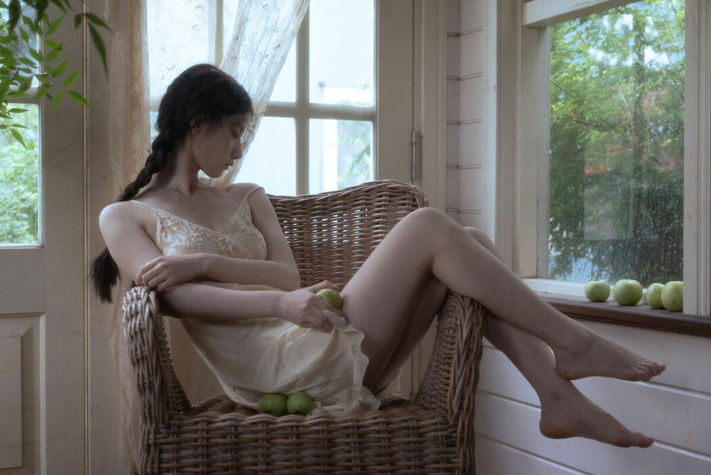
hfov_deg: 39.6
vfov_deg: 27.0
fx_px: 988
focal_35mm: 50
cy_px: 238
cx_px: 356
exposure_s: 1/125
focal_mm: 50
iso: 1600
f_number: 3.5
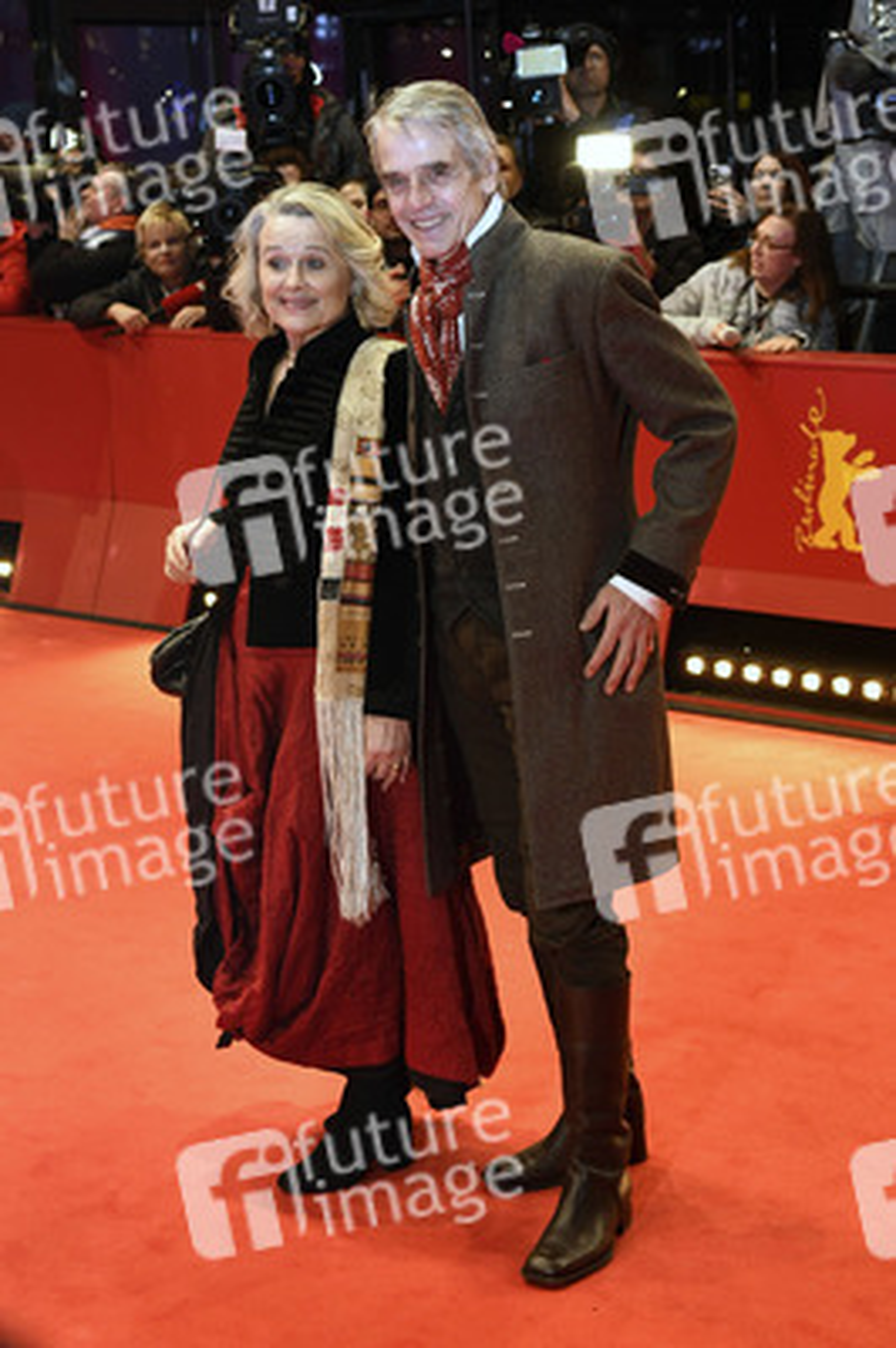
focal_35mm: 52
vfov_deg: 38.2
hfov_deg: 25.9
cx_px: 448
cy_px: 674
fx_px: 1945
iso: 1250
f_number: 5.6
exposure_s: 1/125
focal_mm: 35
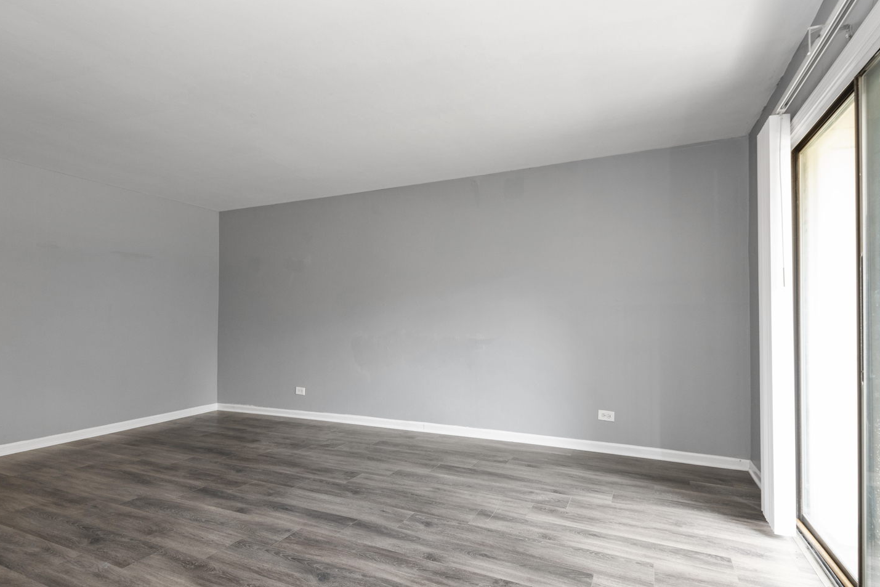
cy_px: 299
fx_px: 416
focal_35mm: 17
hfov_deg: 93.3
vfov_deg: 70.4
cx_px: 442
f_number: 8
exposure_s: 1/5
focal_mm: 10
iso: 250
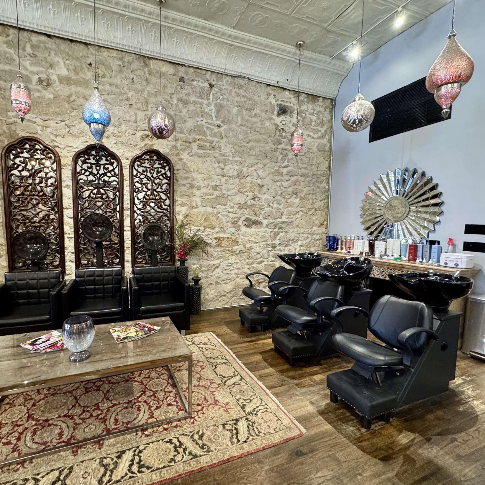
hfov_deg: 83.4
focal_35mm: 17
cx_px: 208
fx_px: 269
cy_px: 248
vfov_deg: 84.0
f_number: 2.2
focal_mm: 2.22
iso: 640
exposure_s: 1/60
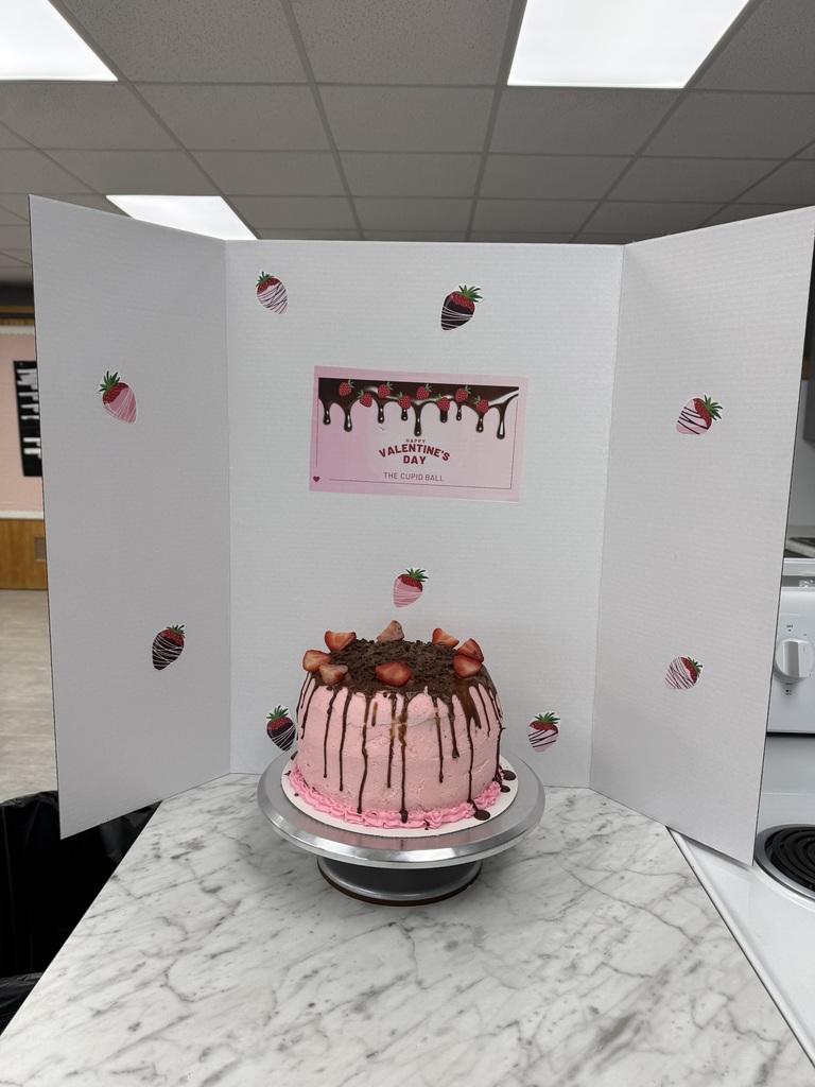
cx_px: 408
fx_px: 753
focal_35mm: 24
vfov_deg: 71.6
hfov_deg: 56.8
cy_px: 544
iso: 80
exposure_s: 1/173
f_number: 1.78
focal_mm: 6.76
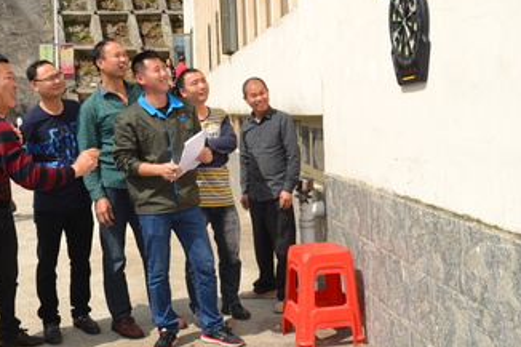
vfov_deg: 28.8
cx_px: 209
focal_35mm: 46
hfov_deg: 42.6
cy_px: 90
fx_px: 665
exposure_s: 1/200
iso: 100
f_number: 9
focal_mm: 20
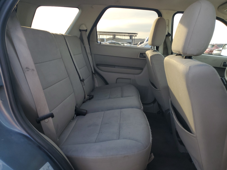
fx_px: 170
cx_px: 114
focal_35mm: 26
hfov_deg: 67.3
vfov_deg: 53.1
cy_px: 85
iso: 50
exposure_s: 1/256
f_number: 1.5
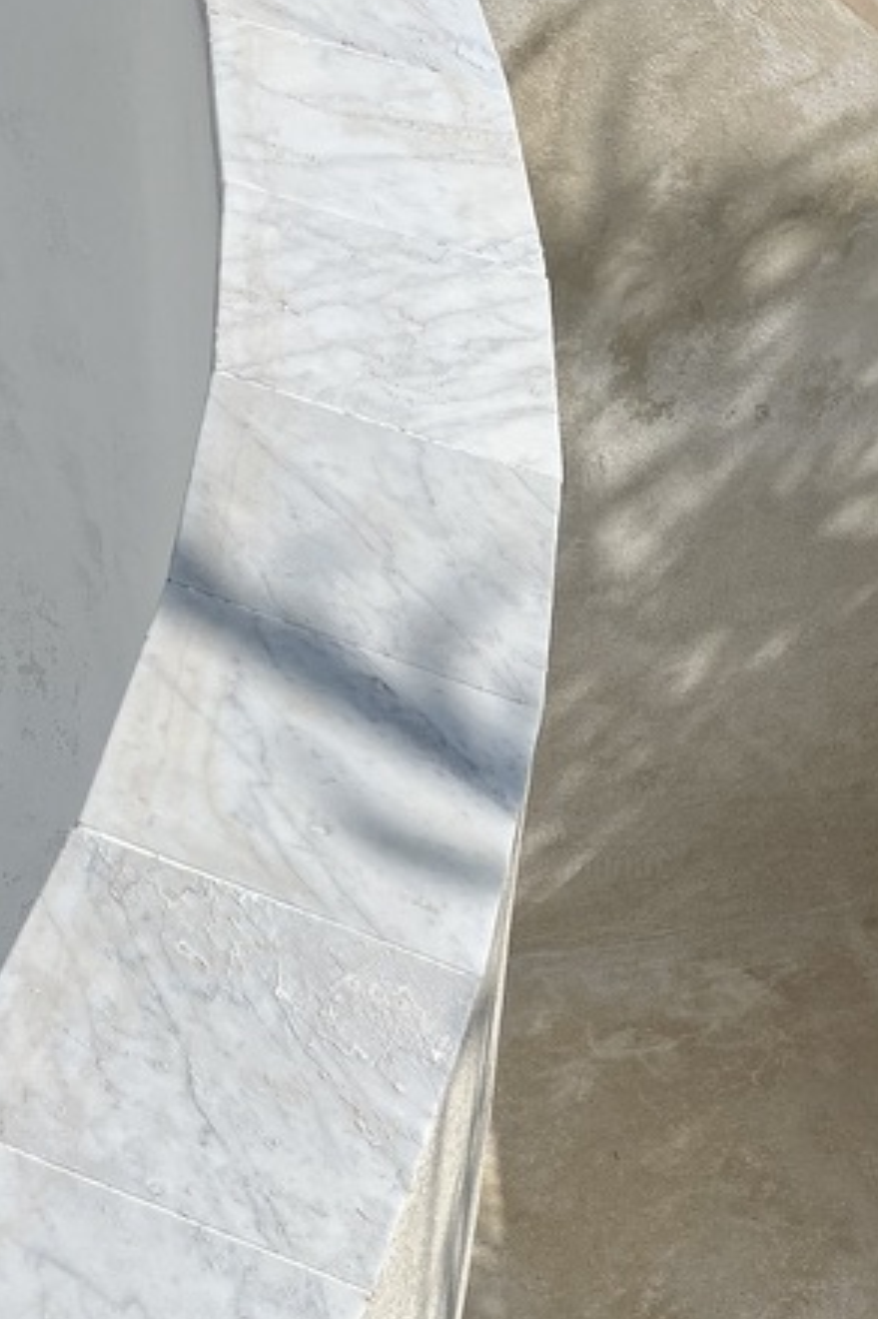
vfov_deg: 29.0
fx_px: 2306
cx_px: 812
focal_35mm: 63
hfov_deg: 21.0
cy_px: 1439
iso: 50
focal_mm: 5.1
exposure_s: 1/6173
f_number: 1.6
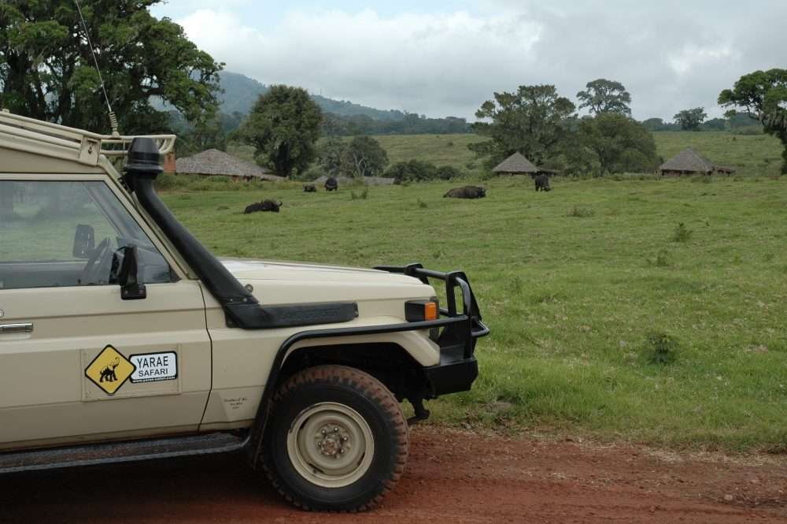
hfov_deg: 37.9
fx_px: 1147
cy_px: 262
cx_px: 394
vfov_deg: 25.7
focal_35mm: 52
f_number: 9
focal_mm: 35
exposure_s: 1/320
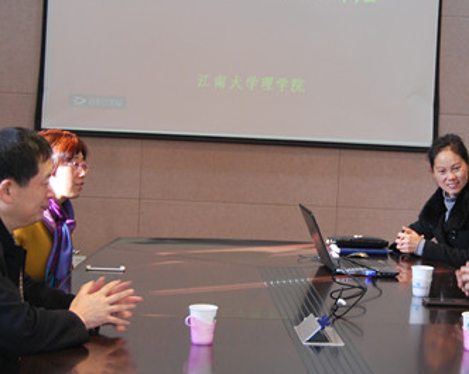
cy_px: 169
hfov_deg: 18.8
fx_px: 1415
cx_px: 311
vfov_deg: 15.1
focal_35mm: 102
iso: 320
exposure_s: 1/30
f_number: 4.2
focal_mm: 30
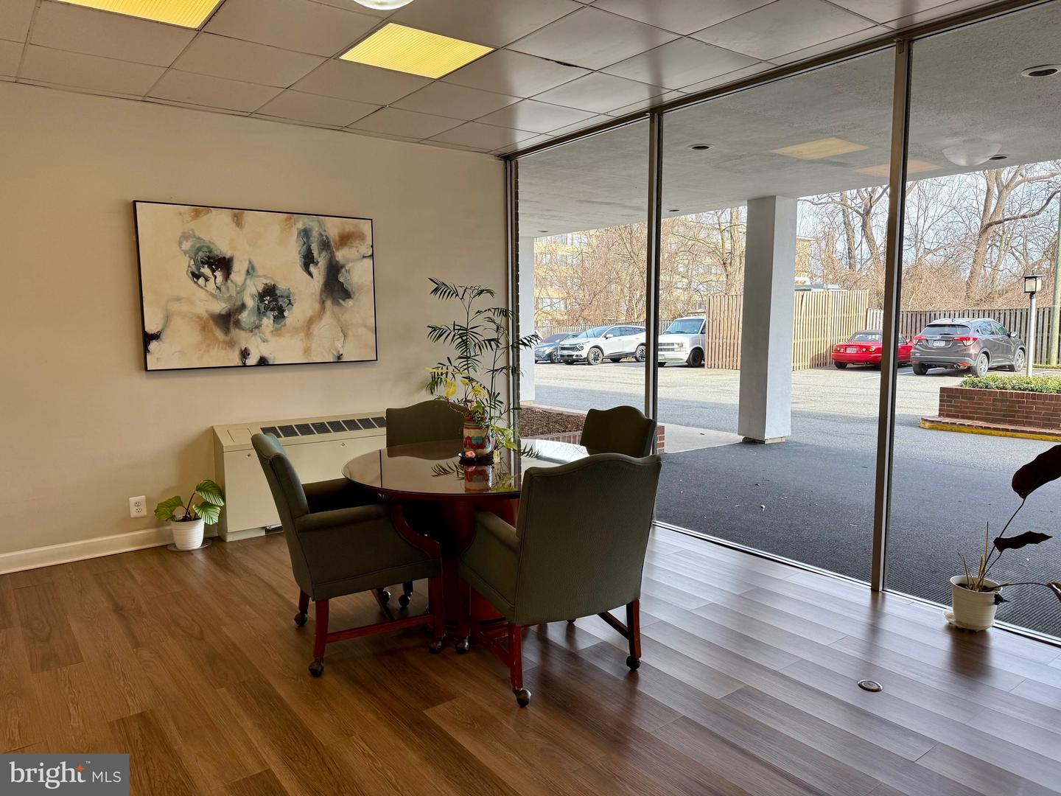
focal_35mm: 24
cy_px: 398
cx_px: 530
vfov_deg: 56.8
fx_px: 736
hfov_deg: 71.6
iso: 100
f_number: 1.78
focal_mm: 6.76
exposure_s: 1/401
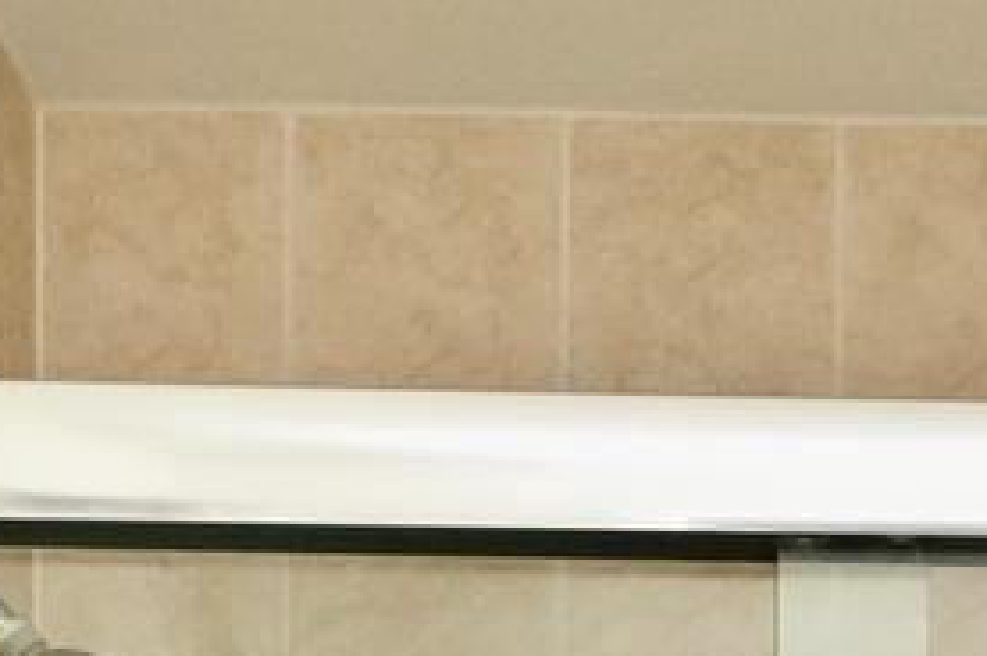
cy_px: 1517
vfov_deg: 10.7
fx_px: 3040
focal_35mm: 111
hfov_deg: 18.3
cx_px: 802
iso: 500
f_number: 7.1
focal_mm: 10
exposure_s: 1/160
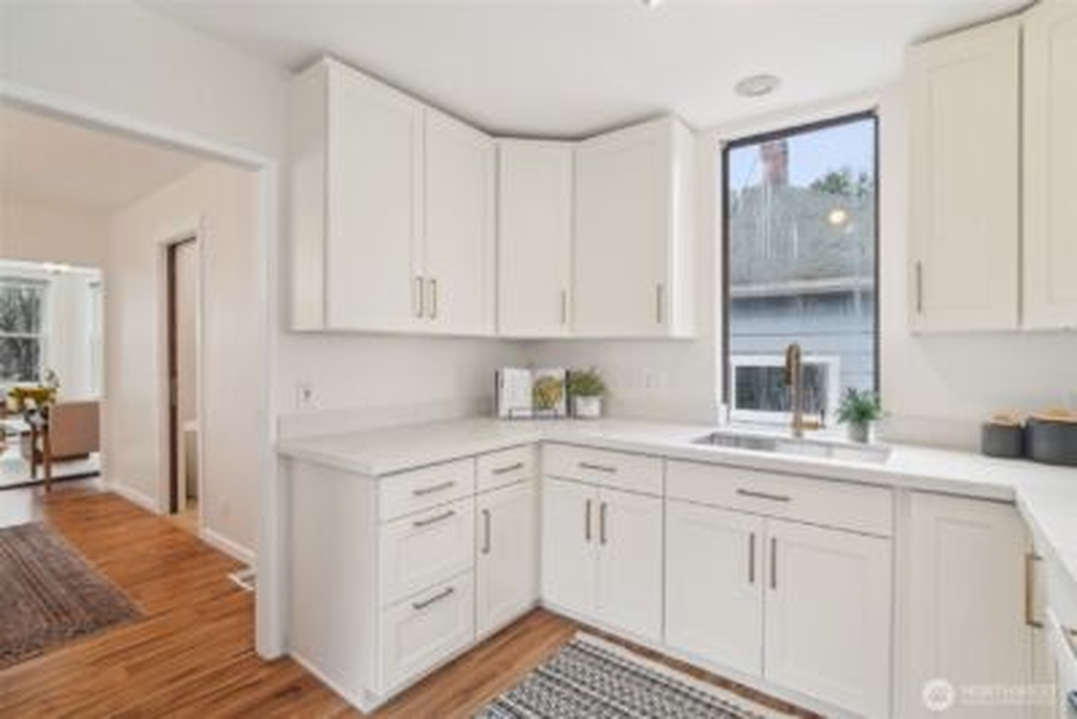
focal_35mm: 16
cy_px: 360
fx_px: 479
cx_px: 538
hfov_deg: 96.7
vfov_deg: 73.8
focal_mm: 16
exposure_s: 1/80
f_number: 8
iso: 1600
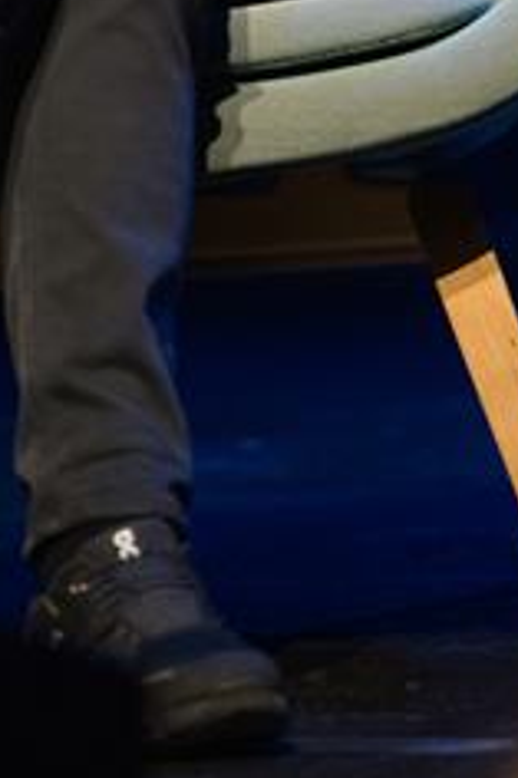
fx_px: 6009
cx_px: 195
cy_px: -343
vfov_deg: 7.3
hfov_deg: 4.9
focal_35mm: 278
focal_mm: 91
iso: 2000
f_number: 2.8
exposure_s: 1/640
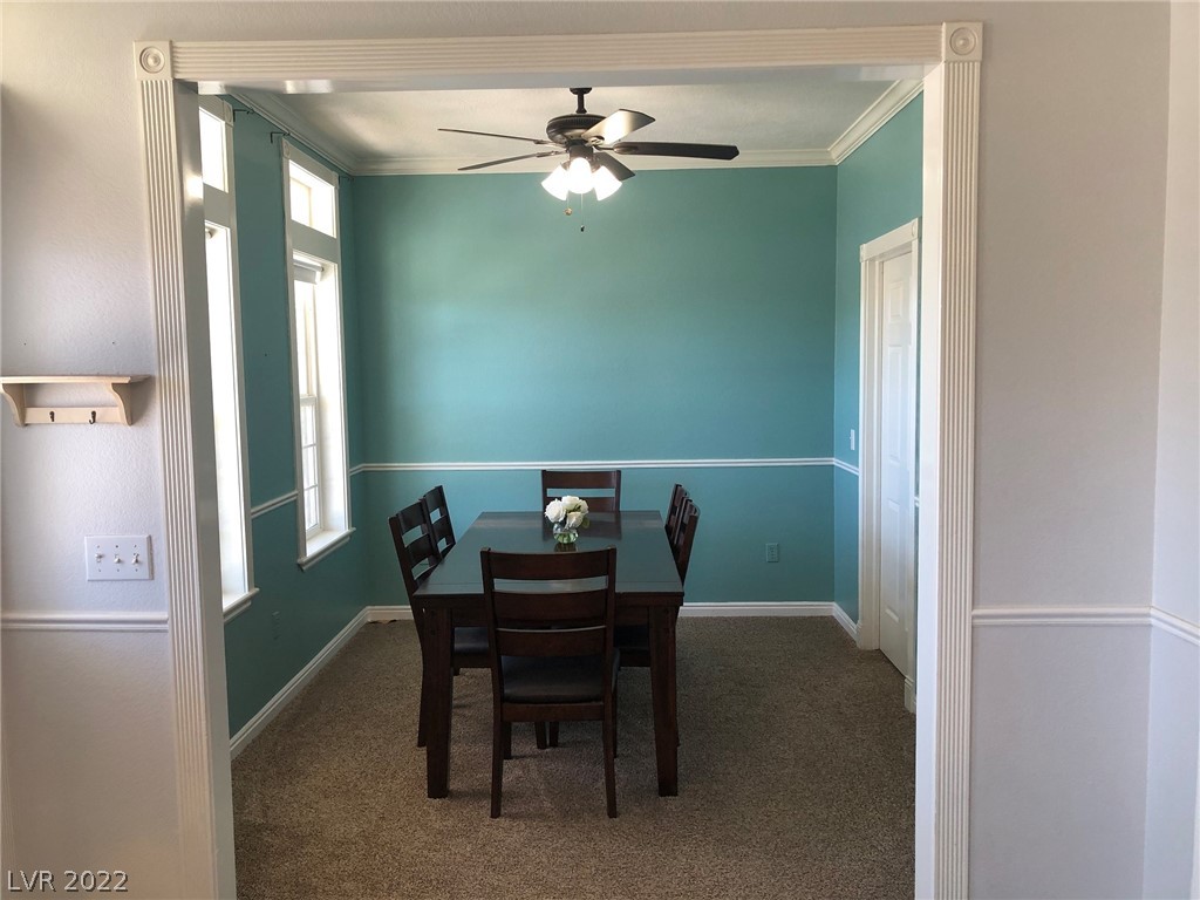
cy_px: 450
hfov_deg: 63.4
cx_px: 600
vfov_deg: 49.7
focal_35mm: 28
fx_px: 971
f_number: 1.8
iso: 25
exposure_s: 1/40
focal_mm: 3.99
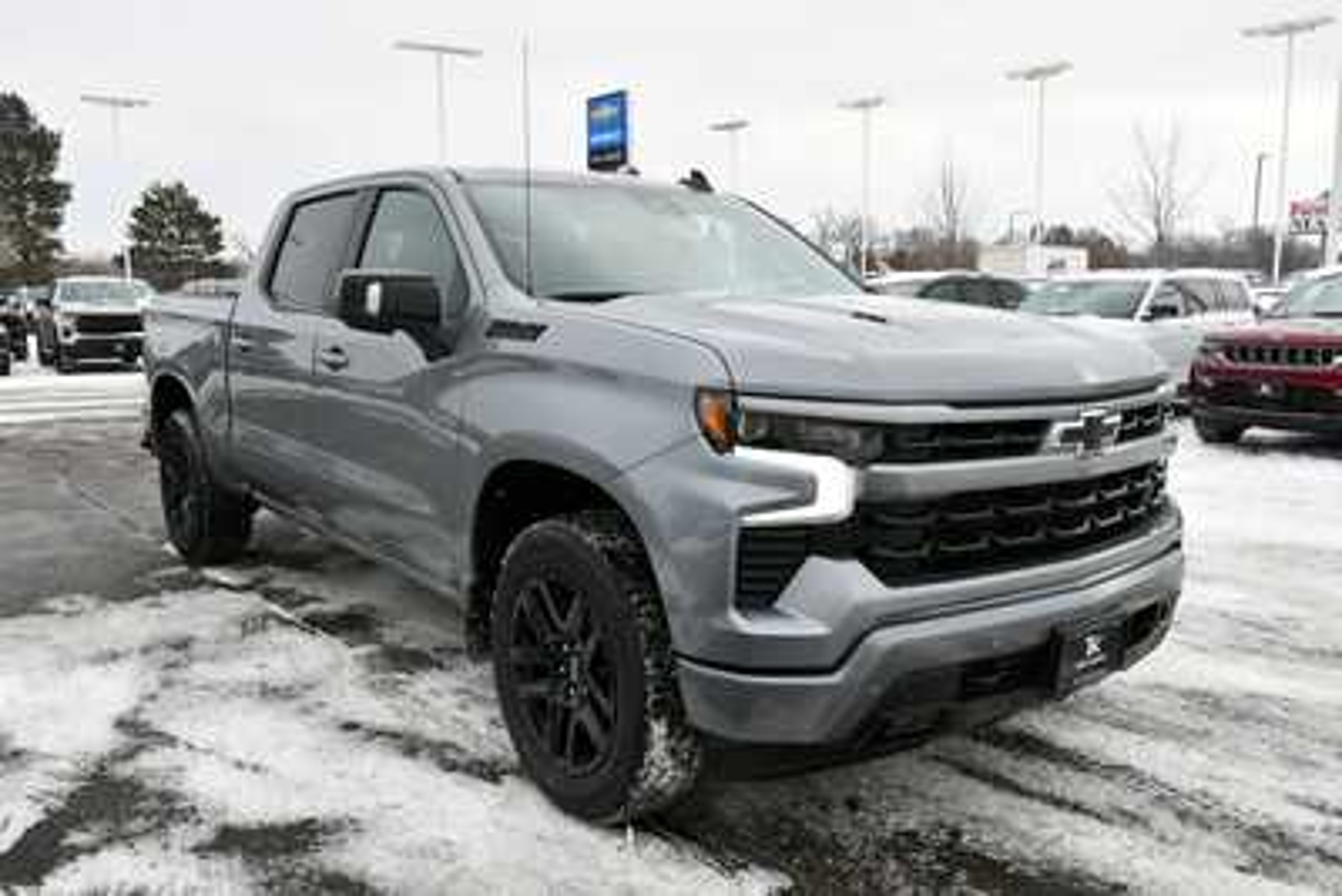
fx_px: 1119
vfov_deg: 43.6
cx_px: 671
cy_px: 448
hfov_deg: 61.9
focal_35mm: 30
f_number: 8
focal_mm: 20
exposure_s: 1/250
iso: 140
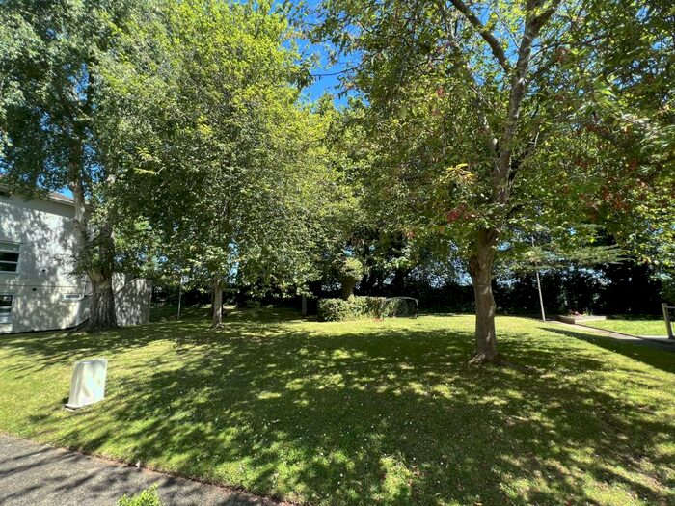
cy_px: 253
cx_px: 338
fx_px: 253
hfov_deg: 106.2
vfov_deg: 89.9
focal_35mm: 13
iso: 32
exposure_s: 1/190
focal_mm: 1.57
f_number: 1.8
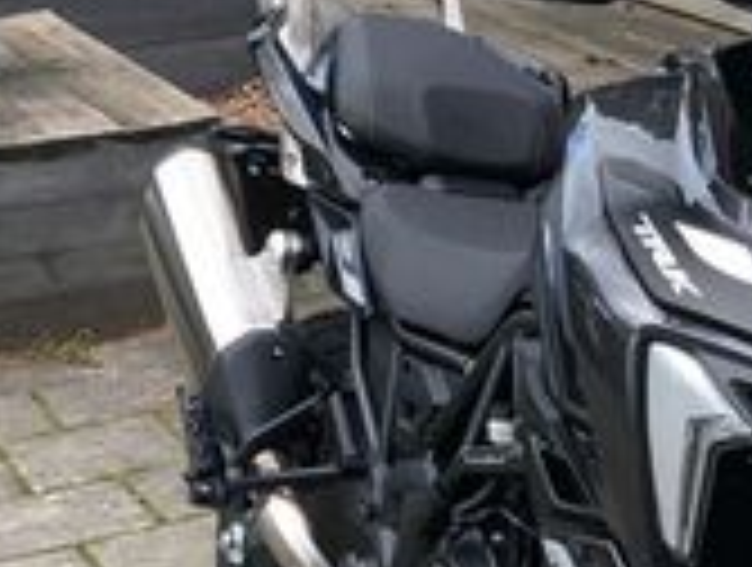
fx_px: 2329
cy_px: 540
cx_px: 824
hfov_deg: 17.7
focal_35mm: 107
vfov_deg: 13.7
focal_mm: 3.99
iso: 20
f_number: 1.8
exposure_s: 1/505
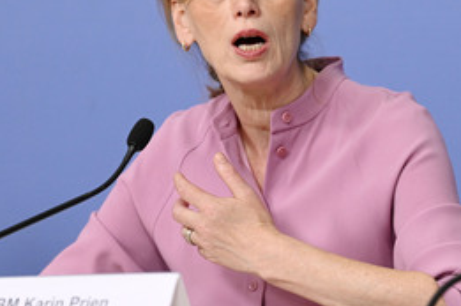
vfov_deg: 4.0
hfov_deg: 6.0
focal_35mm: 346
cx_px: 236
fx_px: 4423
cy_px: 106
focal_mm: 200
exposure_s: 1/800
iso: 4000
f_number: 5.6
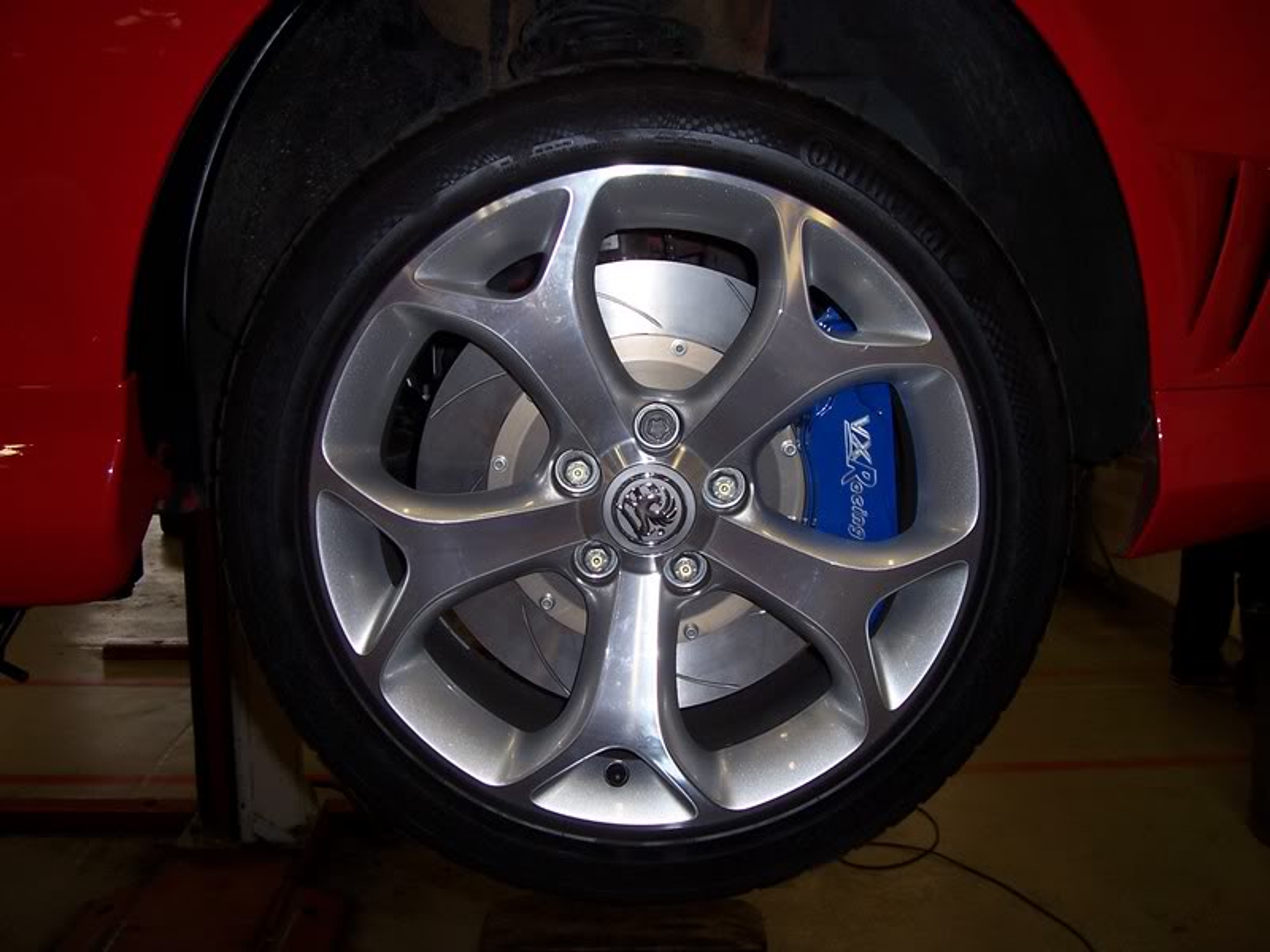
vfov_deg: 41.8
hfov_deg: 54.0
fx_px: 1247
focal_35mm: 34
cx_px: 635
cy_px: 476
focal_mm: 5.6
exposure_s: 1/60
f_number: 2.7
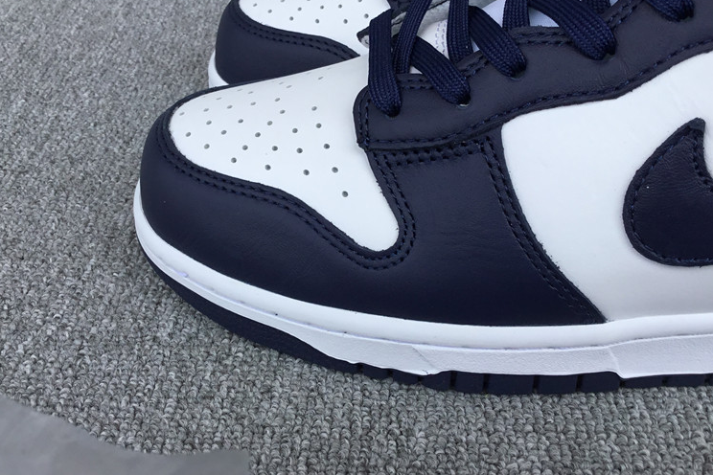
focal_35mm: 39
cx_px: 337
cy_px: 209
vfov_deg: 34.2
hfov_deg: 49.5
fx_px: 772
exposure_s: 1/525
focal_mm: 3.3
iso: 25
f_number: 2.4
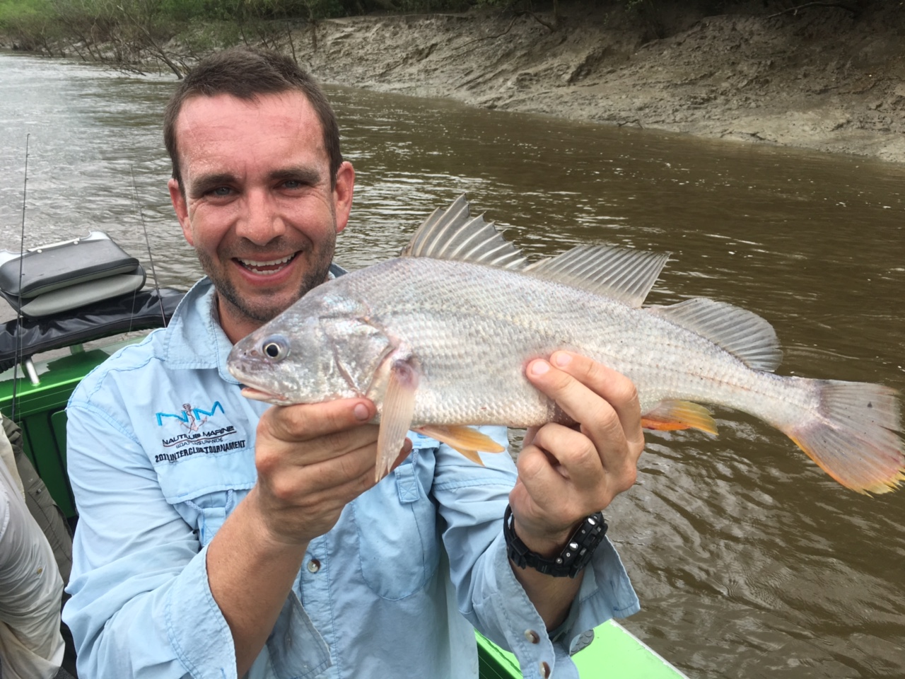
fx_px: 758
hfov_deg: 61.7
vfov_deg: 48.2
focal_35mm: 29
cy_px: 340
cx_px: 452
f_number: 2.2
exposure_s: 1/610
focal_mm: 4.15
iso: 25
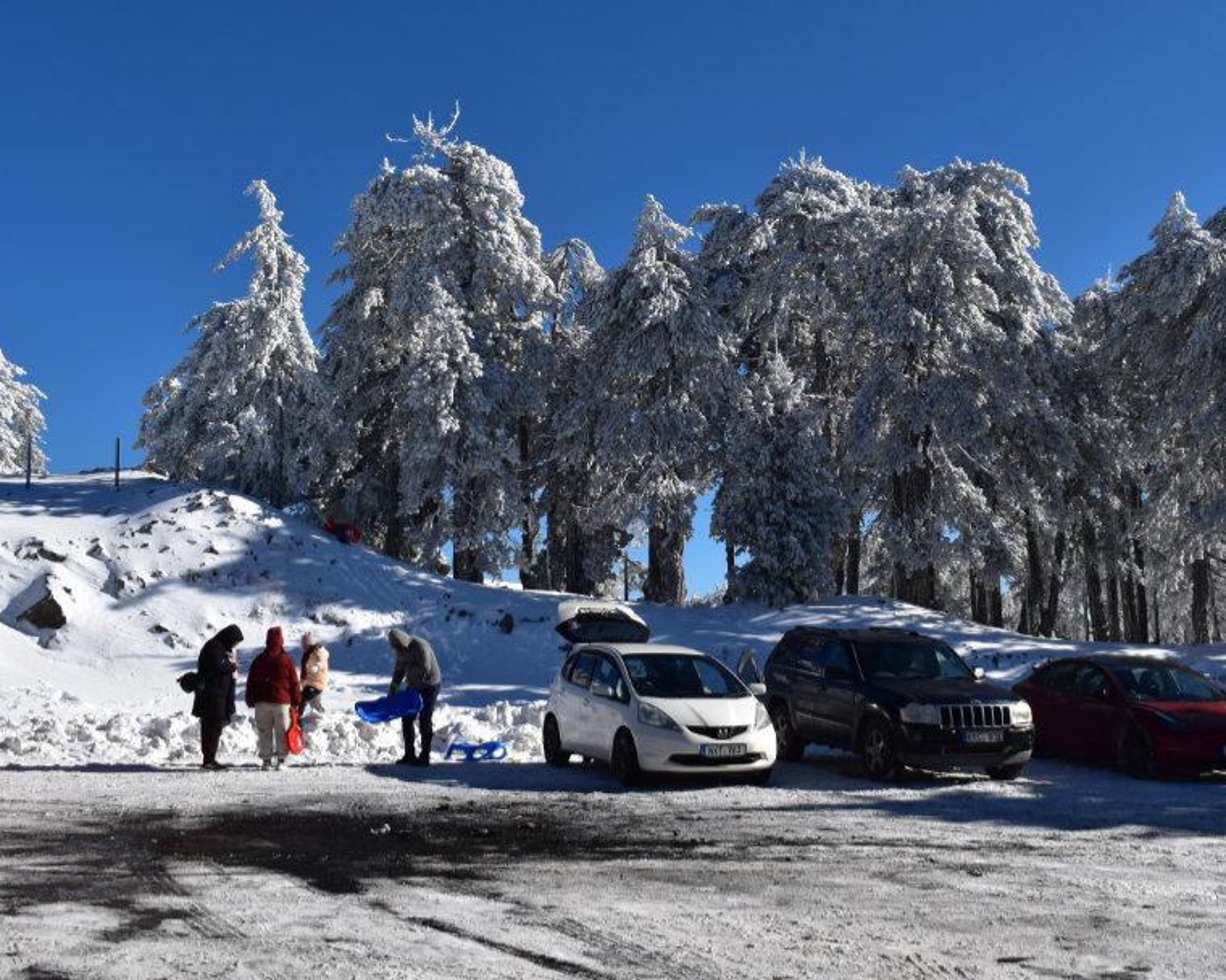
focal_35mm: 44
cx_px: 761
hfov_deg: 42.0
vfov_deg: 34.4
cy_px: 434
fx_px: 1583
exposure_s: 1/500
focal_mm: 23
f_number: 11
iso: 200
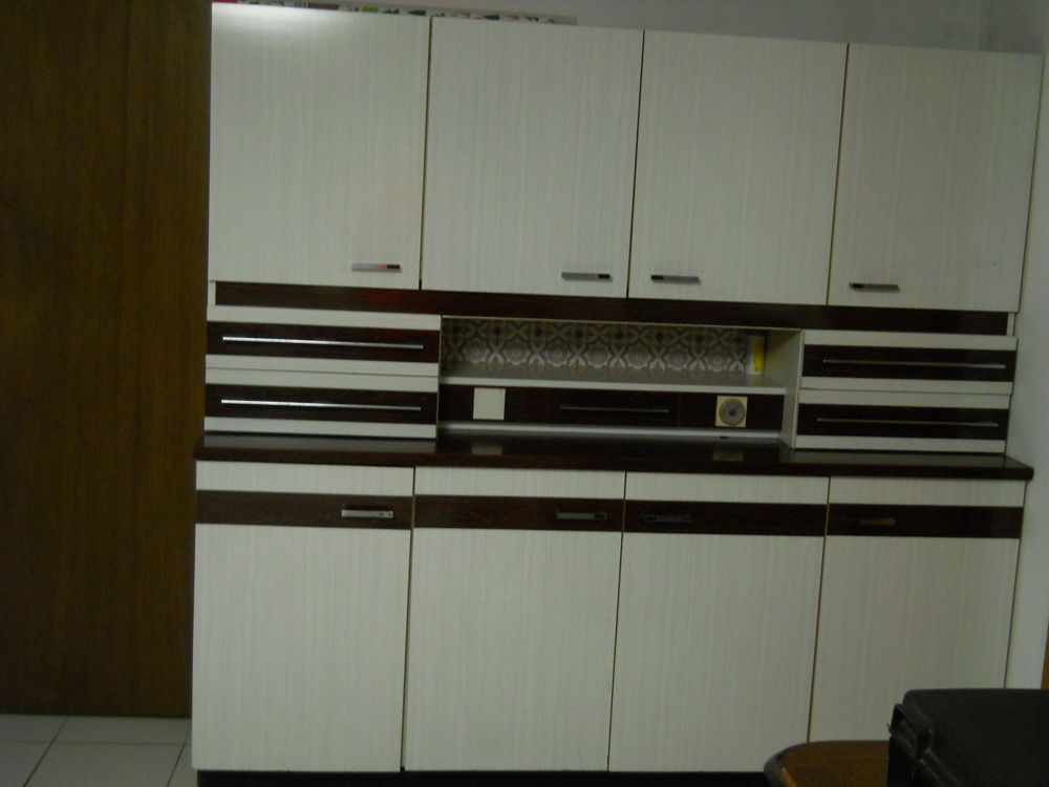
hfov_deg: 45.8
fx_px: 1242
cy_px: 394
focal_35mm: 41
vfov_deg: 35.1
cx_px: 524
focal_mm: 6.72
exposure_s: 1/13
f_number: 3.1
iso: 400
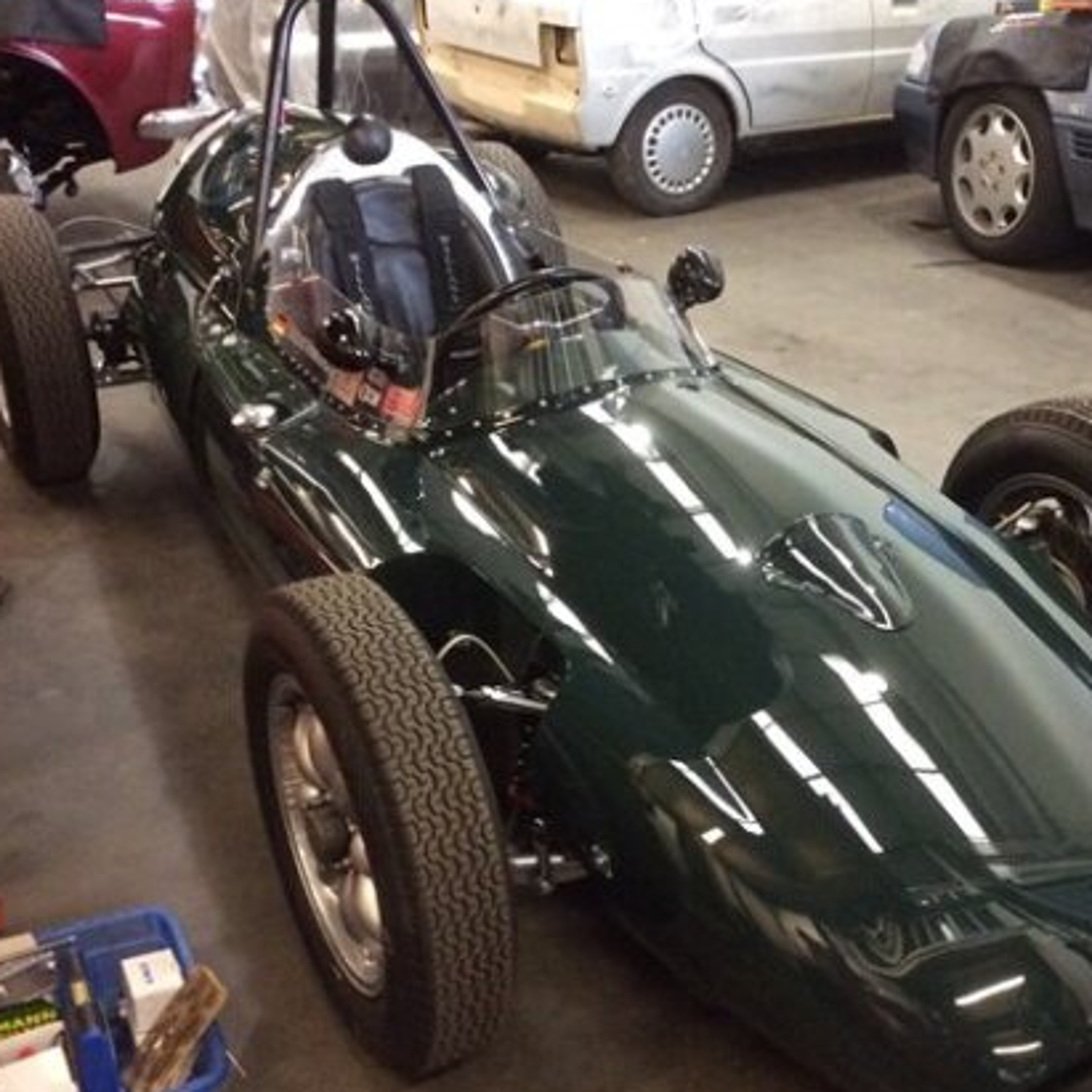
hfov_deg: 38.1
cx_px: 688
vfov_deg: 38.3
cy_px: 595
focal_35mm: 44
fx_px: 1570
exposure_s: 1/25
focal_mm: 3.3
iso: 200
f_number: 2.4
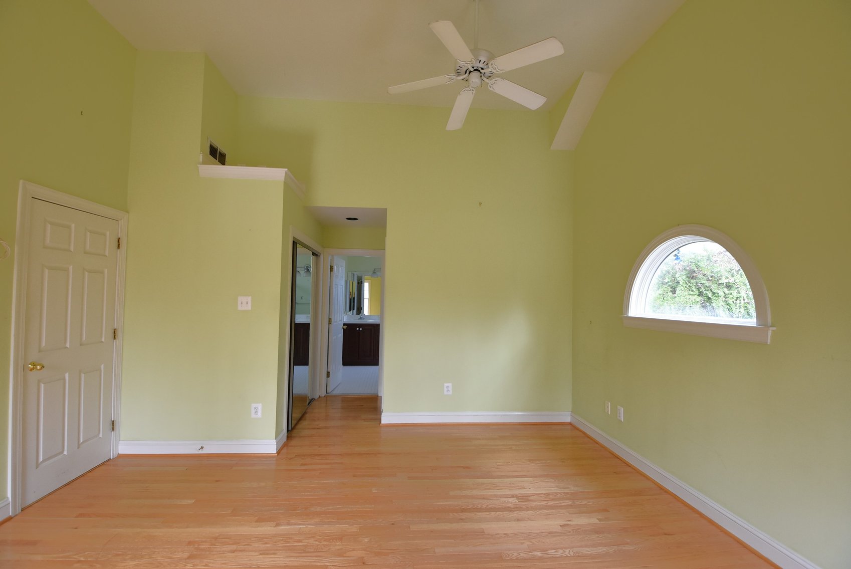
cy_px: 284
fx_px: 355
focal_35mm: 15
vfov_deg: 77.4
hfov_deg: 100.3
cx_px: 426
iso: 800
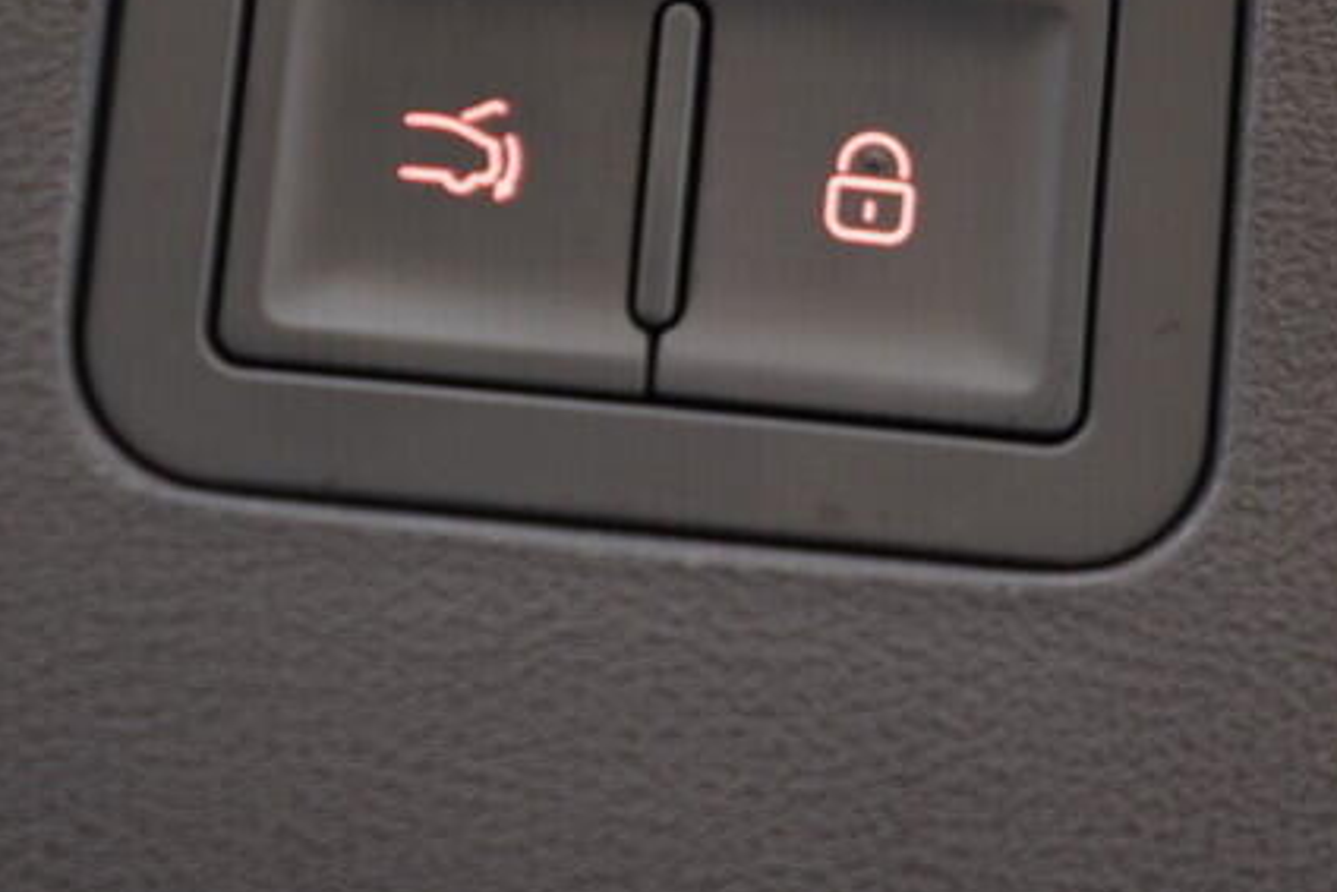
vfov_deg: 15.7
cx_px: 624
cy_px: 251
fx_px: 3232
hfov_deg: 23.4
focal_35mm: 87
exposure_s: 1/40
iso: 250
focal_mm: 24
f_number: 2.8
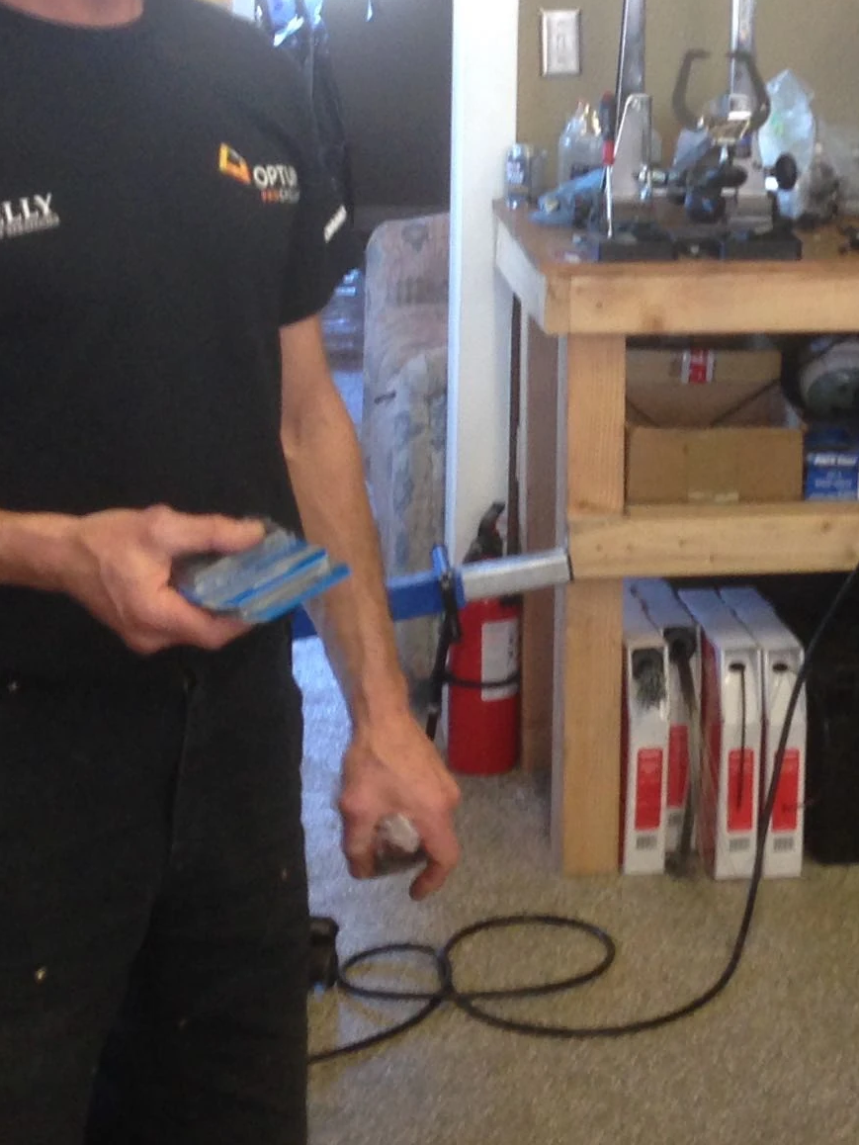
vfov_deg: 20.7
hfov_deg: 15.6
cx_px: 836
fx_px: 3076
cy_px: 172
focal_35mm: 93
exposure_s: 1/20
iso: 80
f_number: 2.4
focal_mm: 4.12
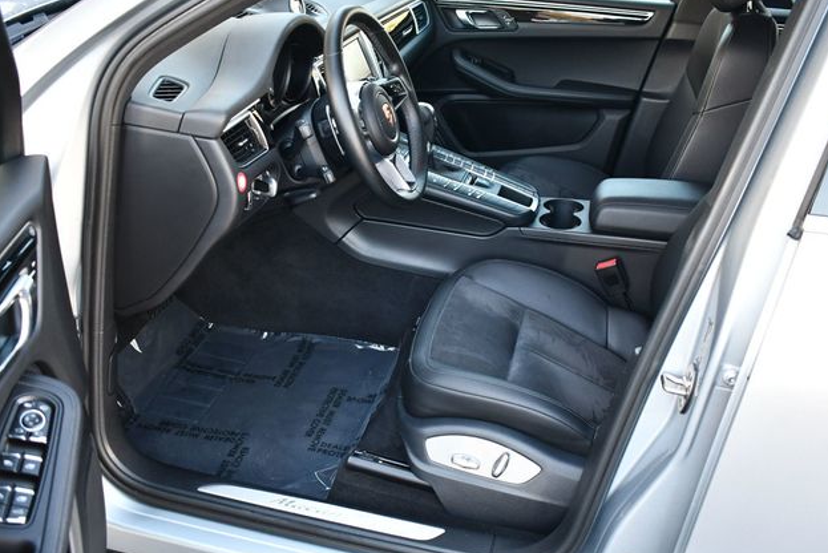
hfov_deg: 51.9
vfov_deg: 36.0
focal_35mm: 37
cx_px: 423
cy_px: 276
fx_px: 851
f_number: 3.5
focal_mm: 18
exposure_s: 1/160
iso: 800
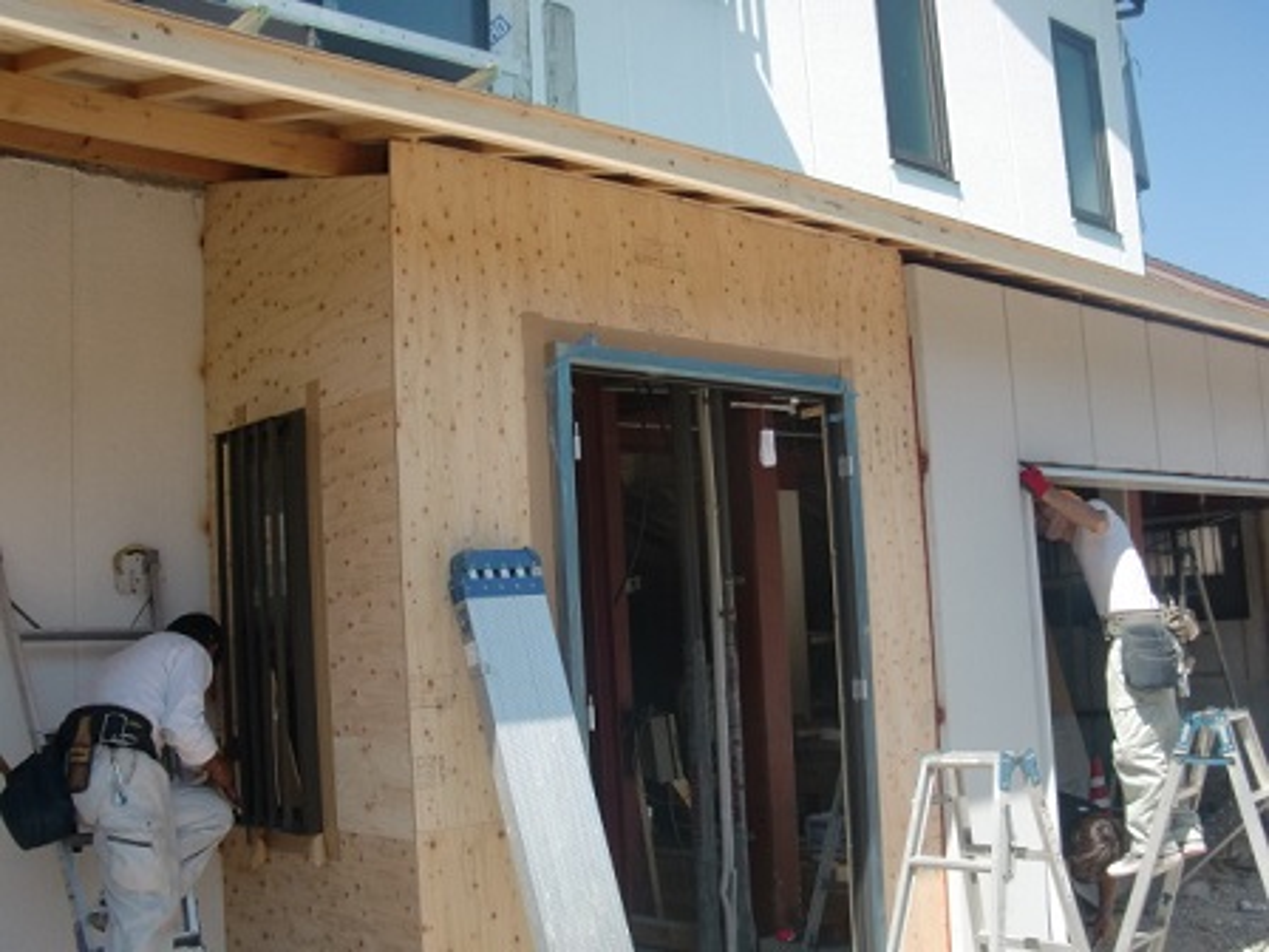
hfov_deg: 49.0
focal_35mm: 38
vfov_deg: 37.7
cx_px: 634
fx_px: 1393
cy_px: 476
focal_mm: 6.66
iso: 64
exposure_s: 1/320
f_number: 3.9
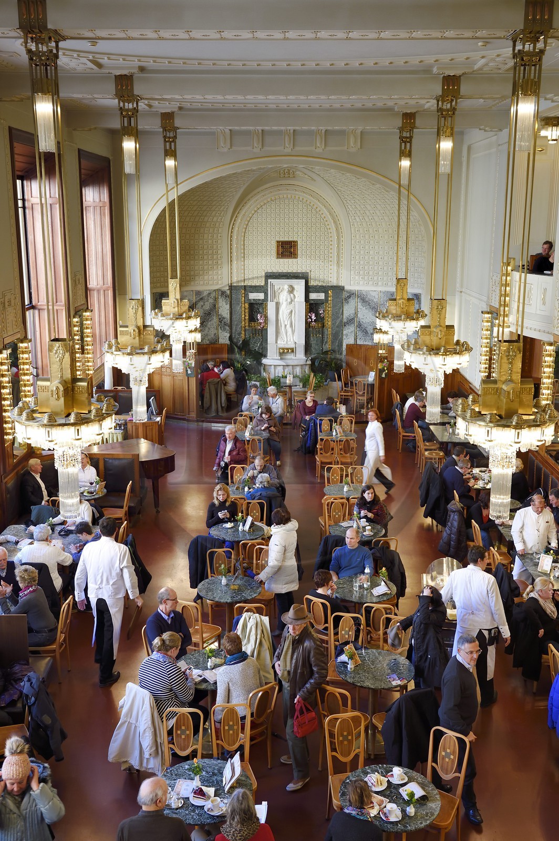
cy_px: 420
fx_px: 887
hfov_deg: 35.0
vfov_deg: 50.7
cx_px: 280
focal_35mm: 38
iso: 1600
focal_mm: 38
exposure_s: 1/60
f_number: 7.1
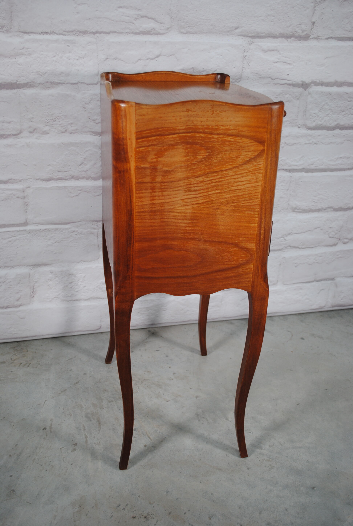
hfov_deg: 37.0
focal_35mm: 36
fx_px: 527
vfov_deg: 53.0
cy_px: 263
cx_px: 176
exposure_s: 1/80
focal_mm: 24
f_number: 4.5
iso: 200
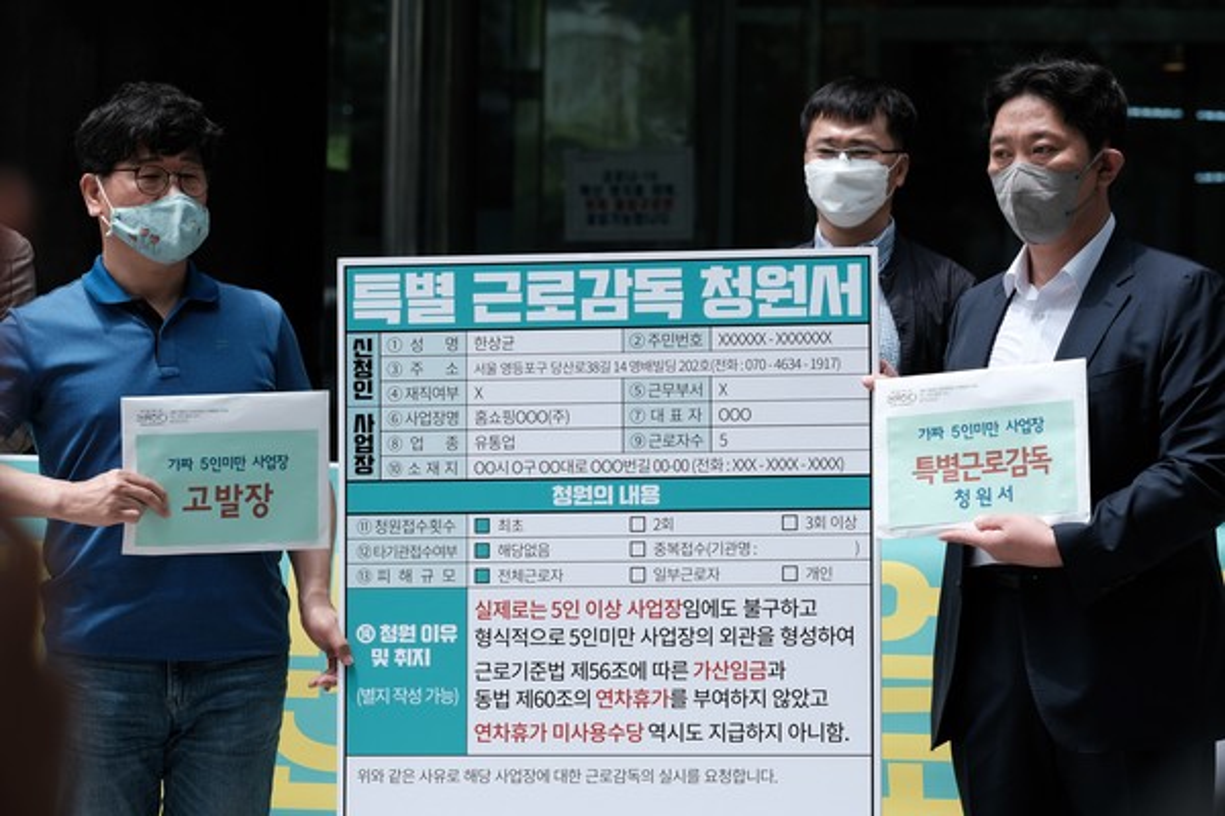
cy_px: 408
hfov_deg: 15.2
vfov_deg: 10.2
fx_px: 4593
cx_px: 612
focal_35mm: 135
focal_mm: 90
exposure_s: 1/680
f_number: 4
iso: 200
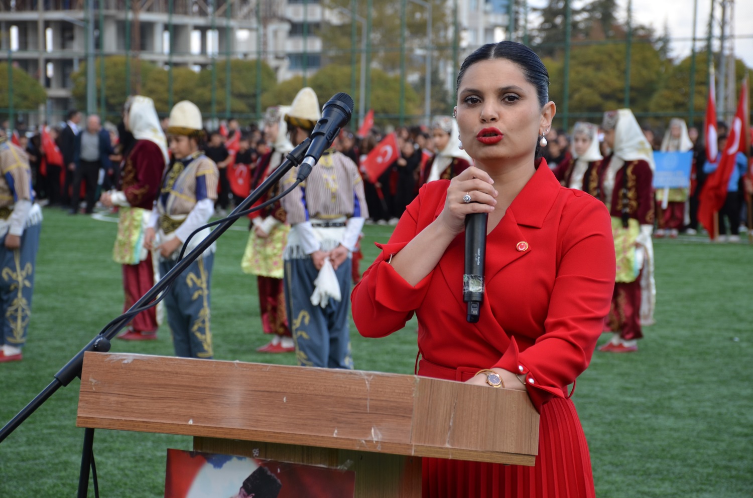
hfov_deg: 16.1
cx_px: 376
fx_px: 2661
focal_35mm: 128
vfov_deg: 10.7
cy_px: 249
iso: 200
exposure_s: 1/200
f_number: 7.1
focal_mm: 85
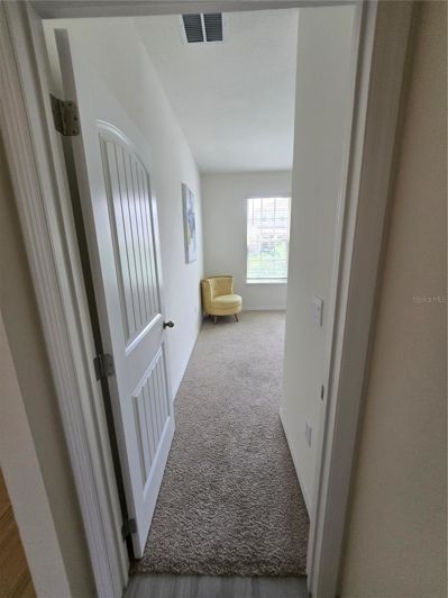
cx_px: 224
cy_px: 299
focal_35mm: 13
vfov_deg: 106.2
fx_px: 224
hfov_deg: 89.9
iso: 64
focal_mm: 1.7
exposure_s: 1/60
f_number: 2.2
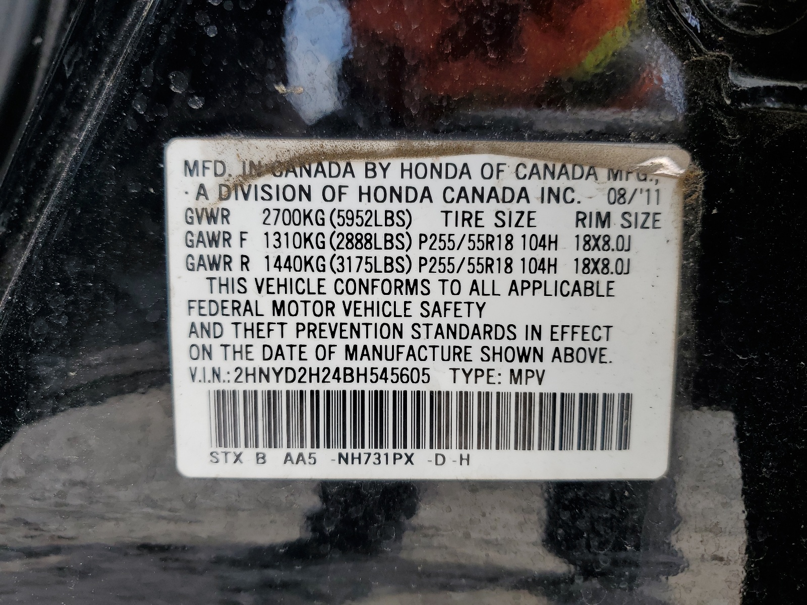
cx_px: 404
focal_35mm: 26
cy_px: 302
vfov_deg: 53.1
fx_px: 606
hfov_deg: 67.3
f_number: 1.5
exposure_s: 1/667
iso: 50
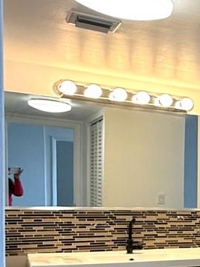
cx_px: 358
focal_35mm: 63
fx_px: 485
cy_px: 224
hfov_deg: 18.4
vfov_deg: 29.8
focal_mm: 2.22
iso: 100
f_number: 2.2
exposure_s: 1/120
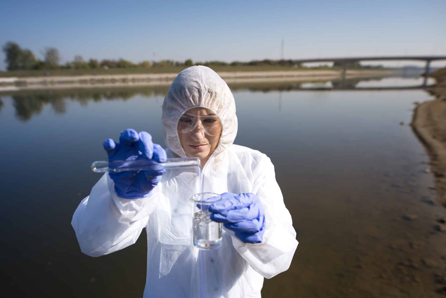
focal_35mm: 24
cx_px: 200
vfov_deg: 53.1
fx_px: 297
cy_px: 165
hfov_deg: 73.5
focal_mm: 20
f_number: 2.8
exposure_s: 1/8000
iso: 250
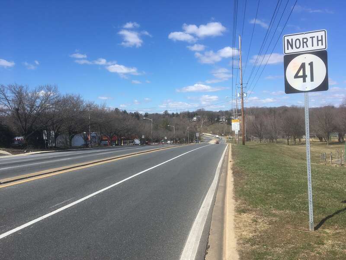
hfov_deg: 61.7
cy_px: 130
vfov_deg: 48.2
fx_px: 290
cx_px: 173
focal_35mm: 29
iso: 25
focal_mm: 4.15
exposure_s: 1/1789
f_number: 2.2
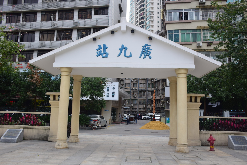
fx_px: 206
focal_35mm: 30
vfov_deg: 43.6
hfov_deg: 61.9
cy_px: 82
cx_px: 124
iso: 100
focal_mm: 20
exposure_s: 1/350
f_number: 4.8
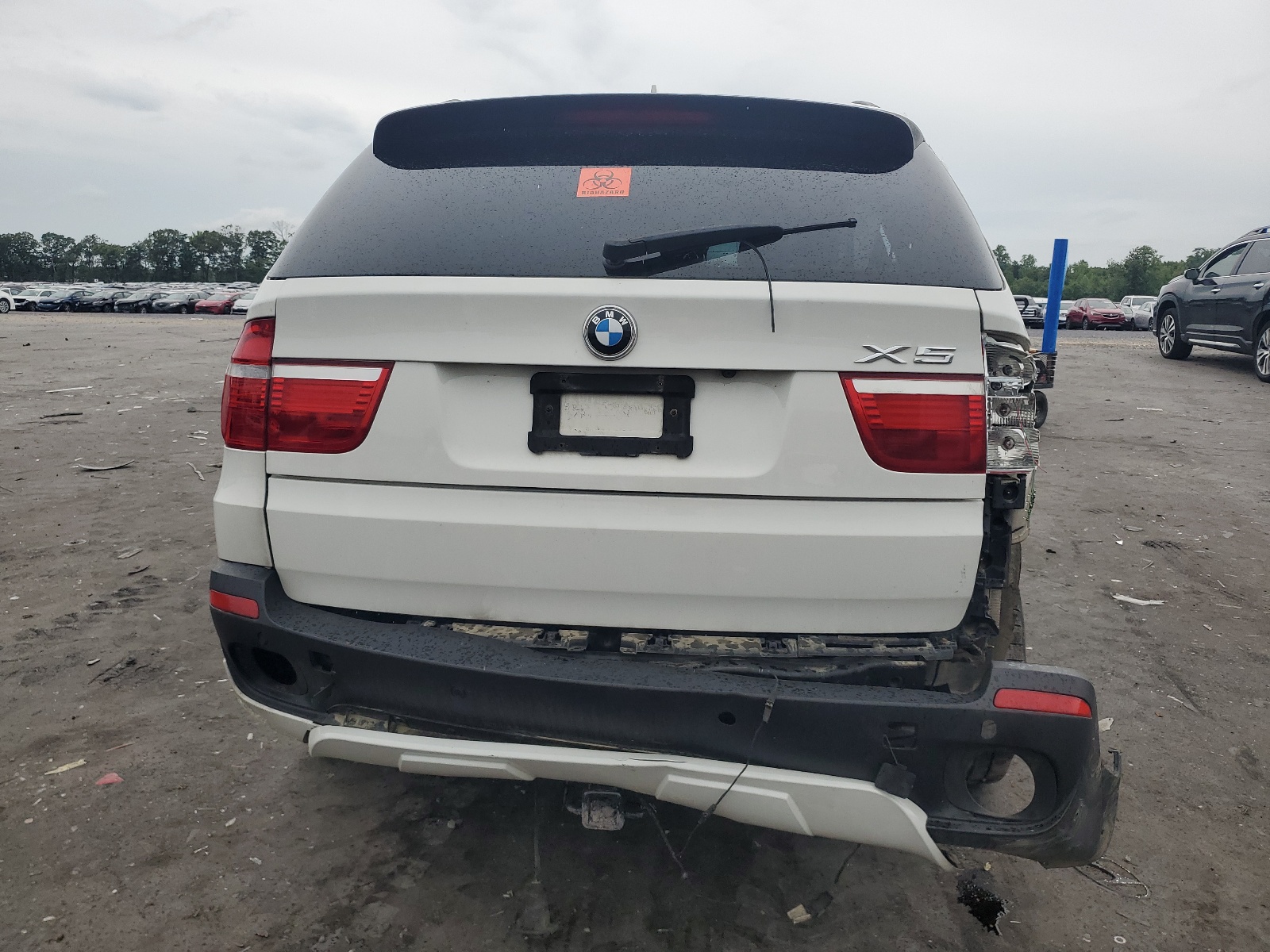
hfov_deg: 67.3
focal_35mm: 26
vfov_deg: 53.1
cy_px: 476
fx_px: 954
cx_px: 635
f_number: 1.5
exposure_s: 1/1667
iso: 50
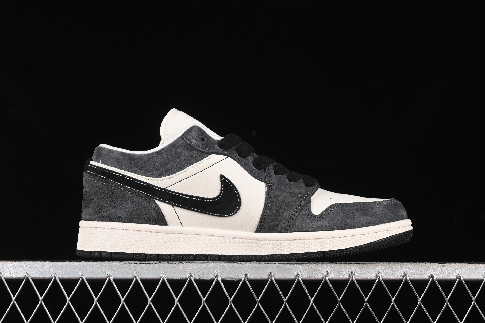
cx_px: 242
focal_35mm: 75
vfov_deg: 18.2
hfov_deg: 27.0
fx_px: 1010
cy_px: 162
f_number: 7.1
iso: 160
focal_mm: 50
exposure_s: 1/80
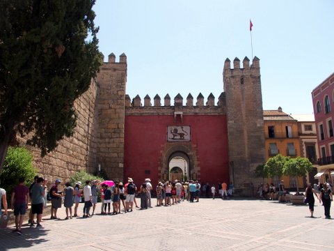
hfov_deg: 63.4
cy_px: 126
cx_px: 167
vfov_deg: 49.7
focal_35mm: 28
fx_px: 270
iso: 100
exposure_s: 1/1000
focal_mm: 6
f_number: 3.5
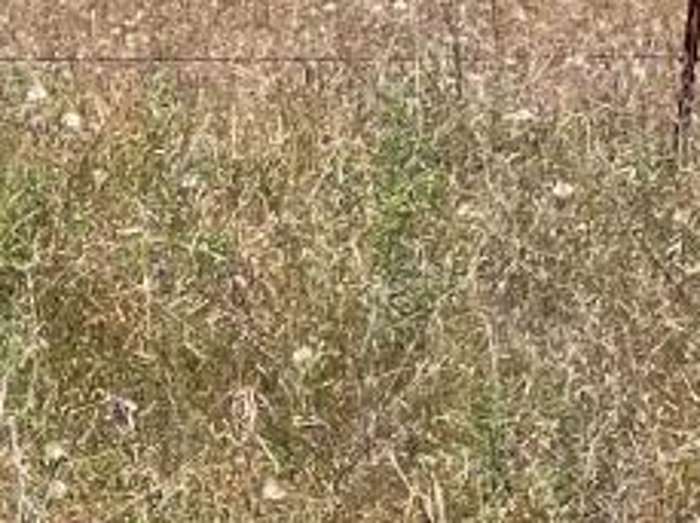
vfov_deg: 8.9
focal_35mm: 164
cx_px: -1055
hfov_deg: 10.3
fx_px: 3311
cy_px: -102
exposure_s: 1/2924
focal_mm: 5.1
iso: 32
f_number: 1.6
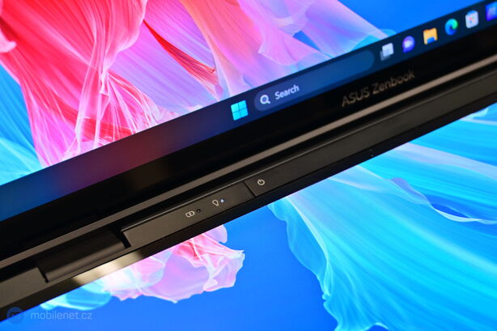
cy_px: 166
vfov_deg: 23.2
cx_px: 248
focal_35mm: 58
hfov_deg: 34.2
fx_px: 807
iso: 400
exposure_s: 1/30
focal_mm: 39
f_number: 5.6
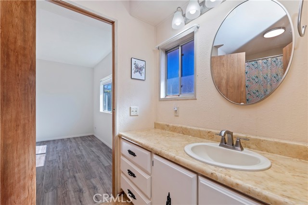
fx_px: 120
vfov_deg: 81.1
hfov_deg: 104.3
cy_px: 102
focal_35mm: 14
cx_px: 154
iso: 500
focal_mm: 14
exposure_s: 1/50
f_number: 10
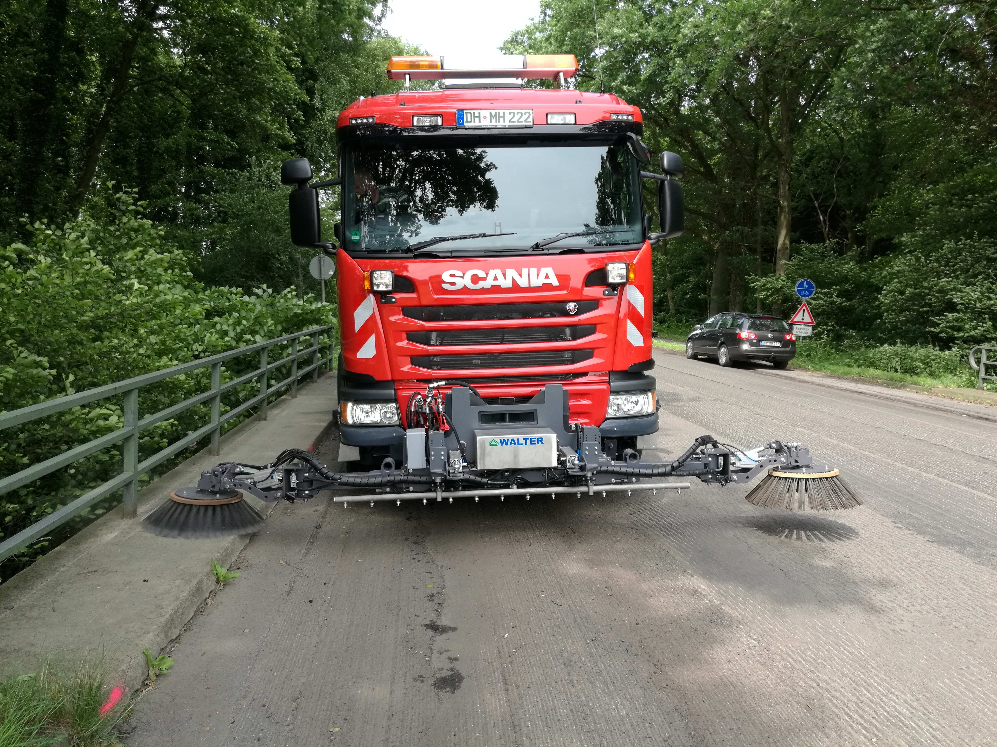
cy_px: 374
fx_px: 778
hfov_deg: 65.3
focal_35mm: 27
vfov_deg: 51.4
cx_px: 498
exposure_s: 1/193
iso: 50
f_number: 2
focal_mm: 4.04
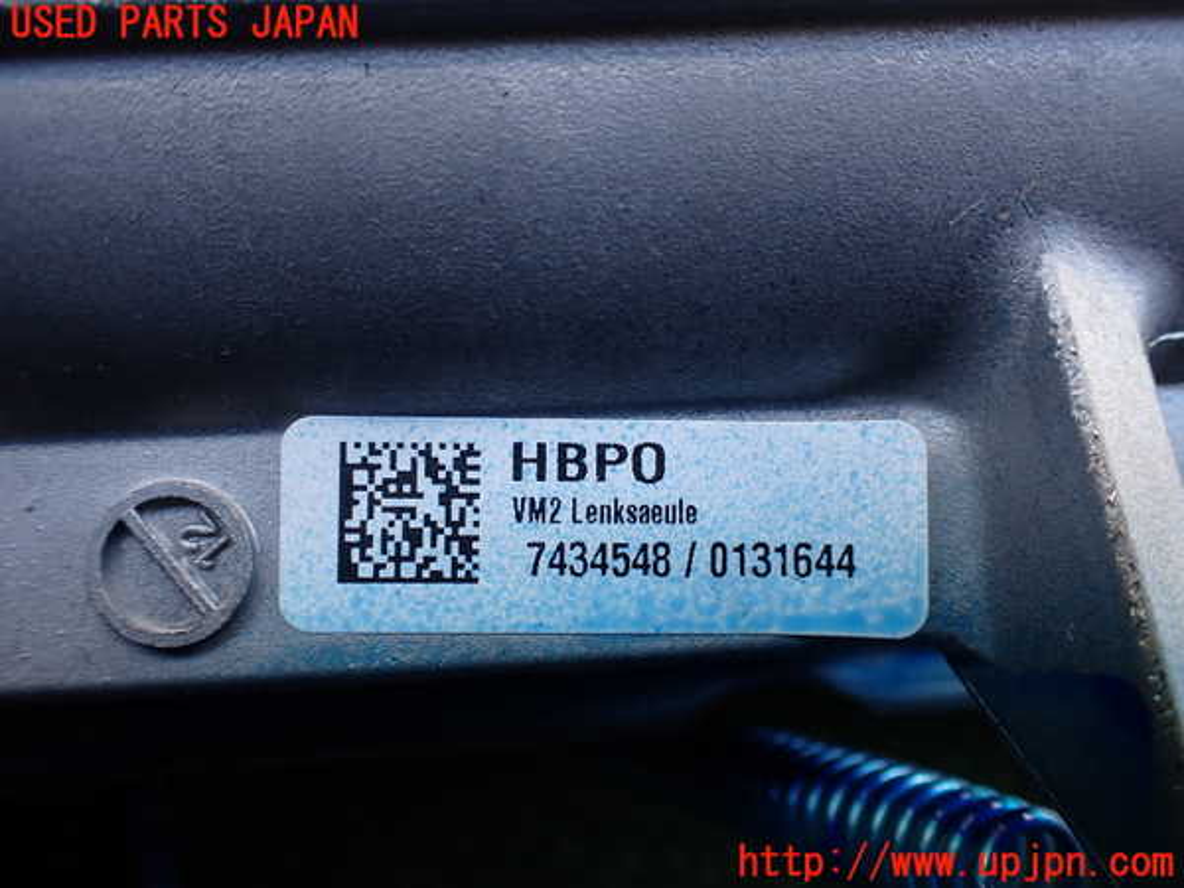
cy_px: 444
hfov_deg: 60.0
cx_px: 592
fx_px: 1026
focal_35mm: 30
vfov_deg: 46.8
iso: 125
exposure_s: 1/125
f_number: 2.3
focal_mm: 5.4
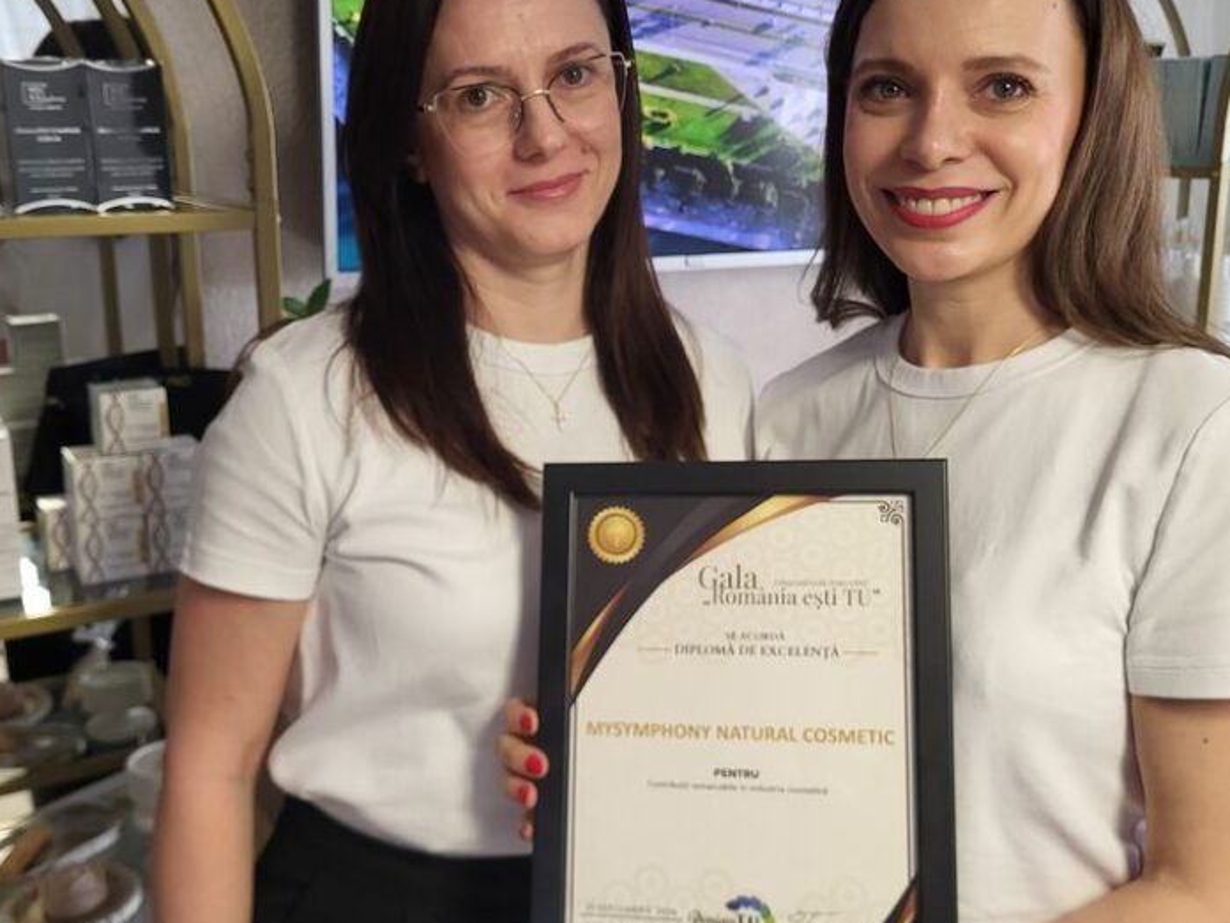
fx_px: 1315
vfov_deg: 38.6
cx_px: 576
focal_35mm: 37
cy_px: 432
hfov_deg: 50.1
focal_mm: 5.4
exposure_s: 1/120
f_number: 1.8
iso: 250
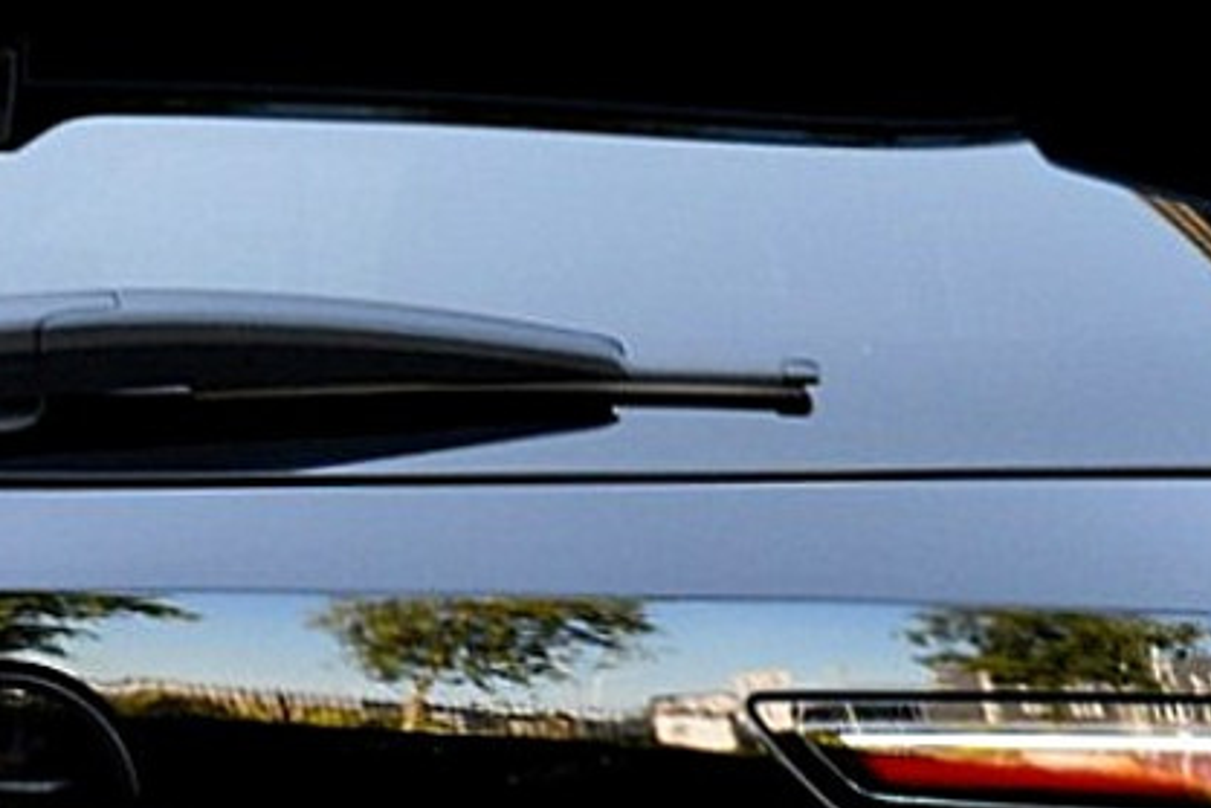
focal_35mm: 248
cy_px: 1121
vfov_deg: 5.5
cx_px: -145
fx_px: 8345
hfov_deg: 8.2
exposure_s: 1/60
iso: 500
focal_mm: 36
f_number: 8
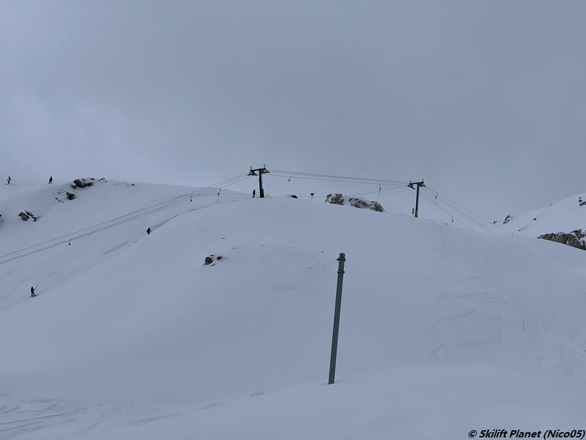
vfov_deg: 19.1
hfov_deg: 25.3
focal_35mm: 77
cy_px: 220
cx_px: 293
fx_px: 1304
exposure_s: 1/3040
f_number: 2.8
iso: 32
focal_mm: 9
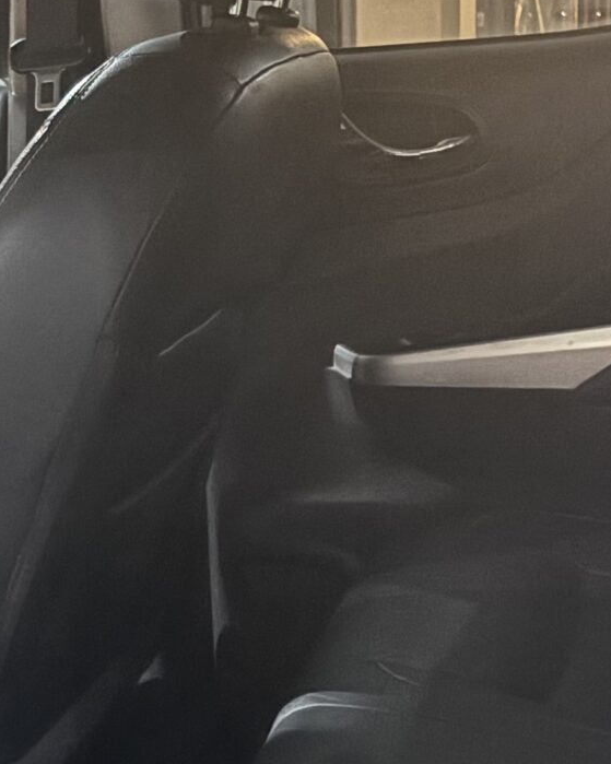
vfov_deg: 20.5
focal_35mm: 93
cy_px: 519
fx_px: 2103
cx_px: 243
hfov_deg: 16.5
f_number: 1.6
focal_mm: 5.96
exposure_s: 1/20
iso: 1000
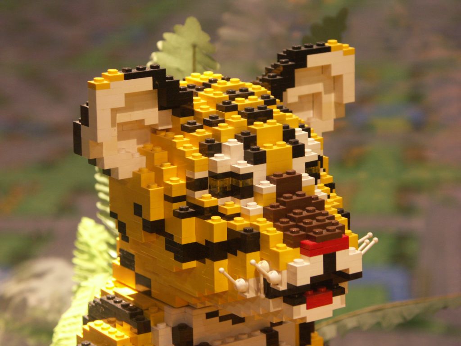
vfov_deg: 11.7
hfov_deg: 15.5
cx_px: 230
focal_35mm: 127
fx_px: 1691
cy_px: 173
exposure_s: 1/13
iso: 200
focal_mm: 32.32
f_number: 3.2
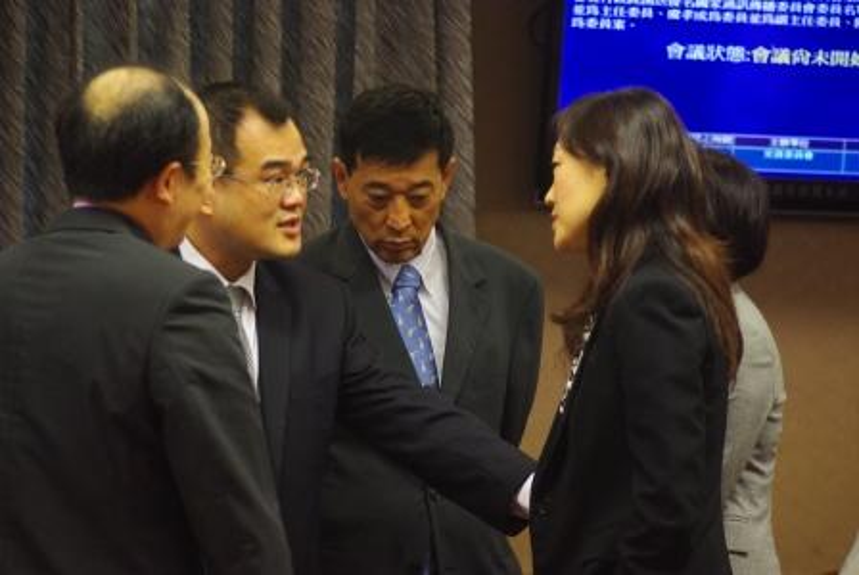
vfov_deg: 7.2
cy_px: 288
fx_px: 4587
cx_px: 430
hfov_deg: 10.7
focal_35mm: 192
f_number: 4.5
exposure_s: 1/30
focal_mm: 128
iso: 800
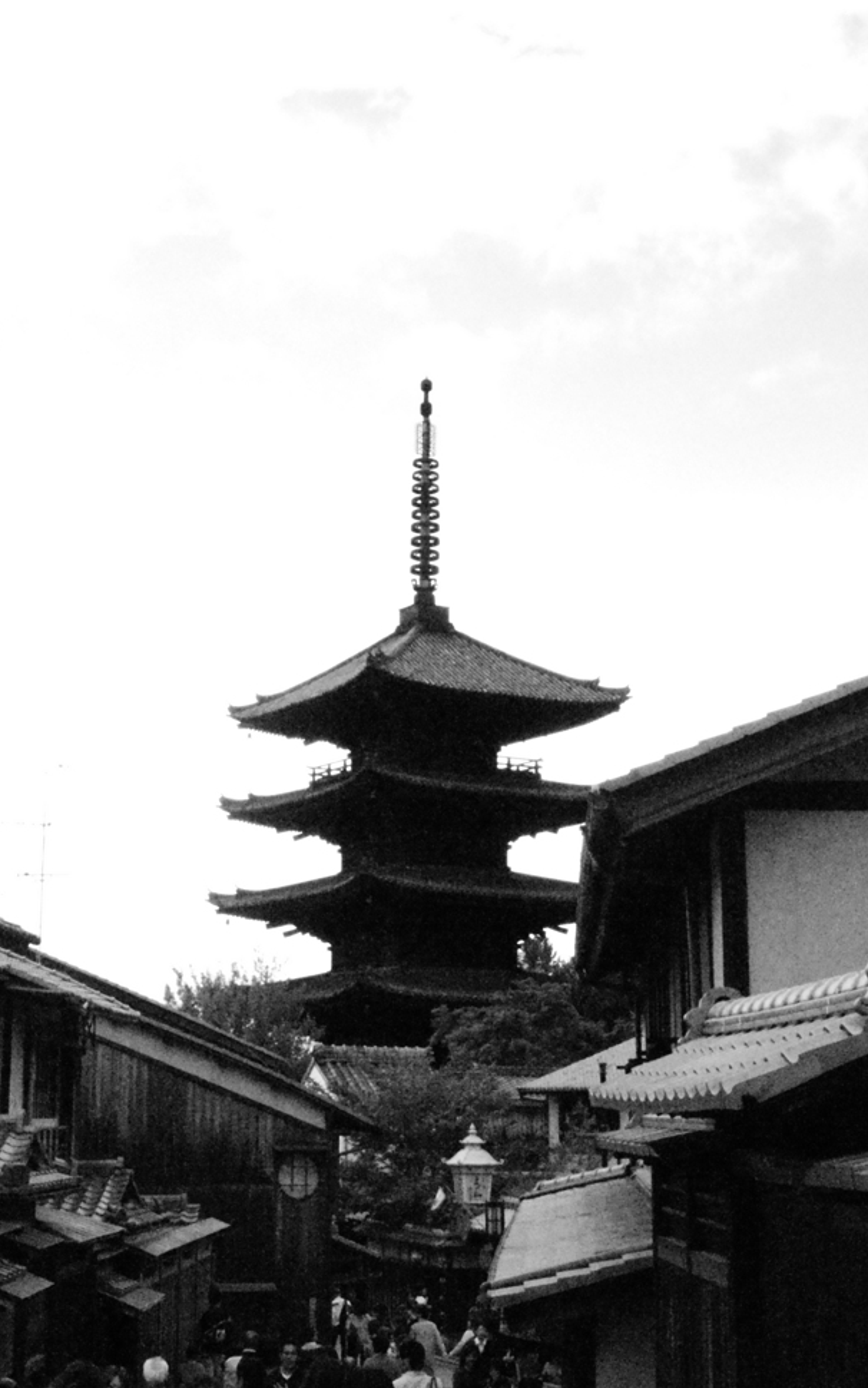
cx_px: 351
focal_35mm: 56
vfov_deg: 36.3
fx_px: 2119
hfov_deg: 23.1
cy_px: 683
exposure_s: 1/2000
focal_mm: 10.7
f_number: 6.3
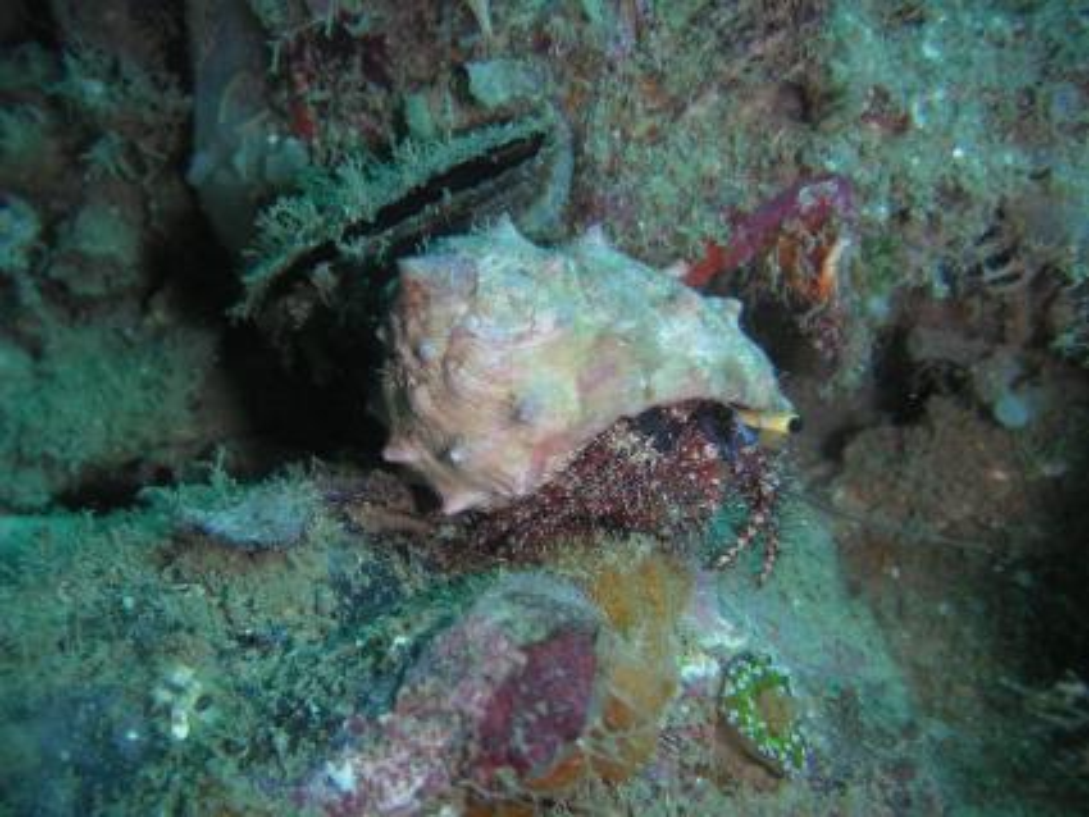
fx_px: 1196
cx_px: 544
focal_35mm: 38
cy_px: 408
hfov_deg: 49.0
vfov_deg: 37.7
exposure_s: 1/45
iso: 160
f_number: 6.7
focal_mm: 6
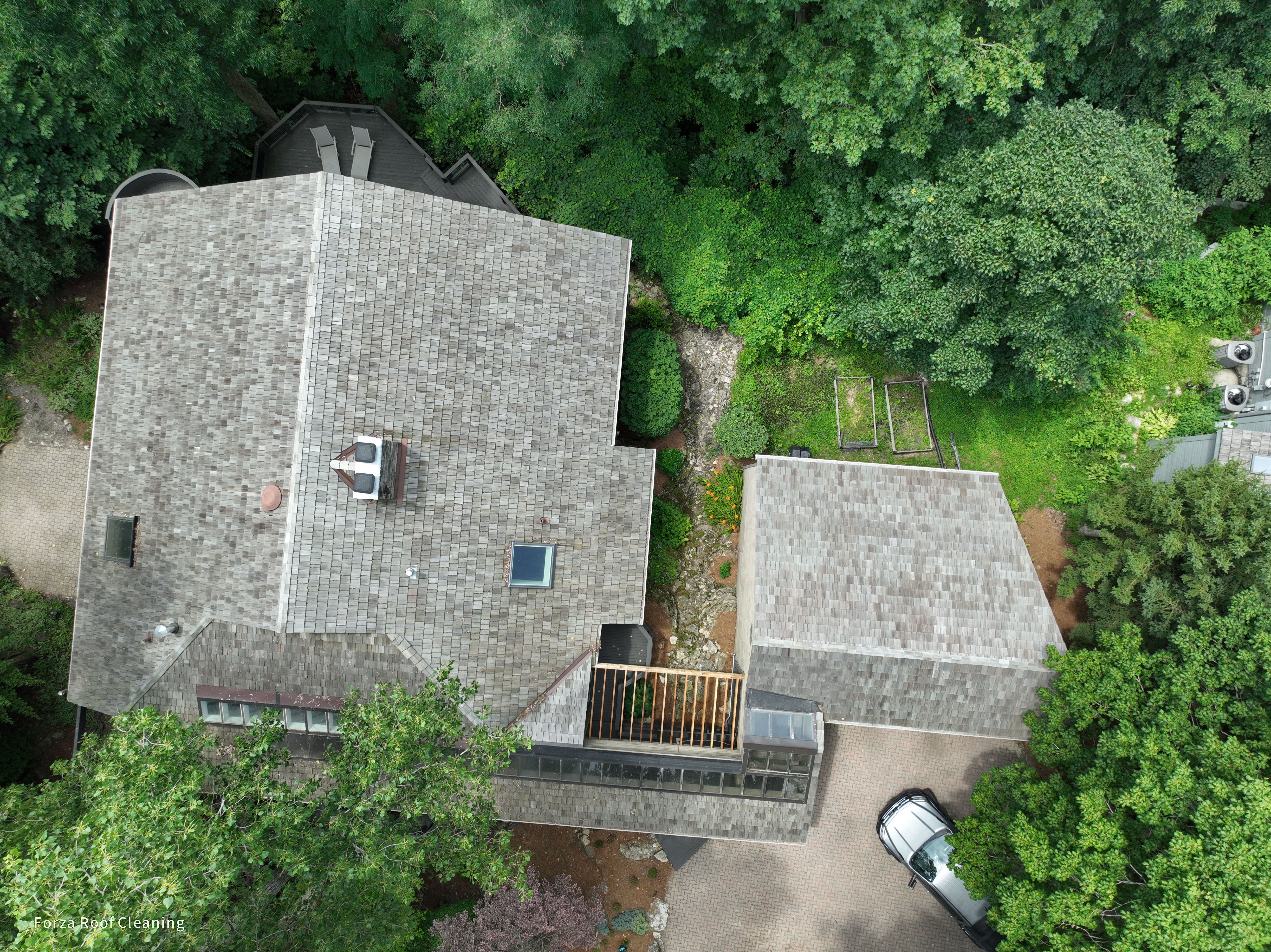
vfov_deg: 56.8
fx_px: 881
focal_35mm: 24
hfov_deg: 71.6
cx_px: 636
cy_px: 476
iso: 110
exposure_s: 1/500
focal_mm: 12.29
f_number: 2.8
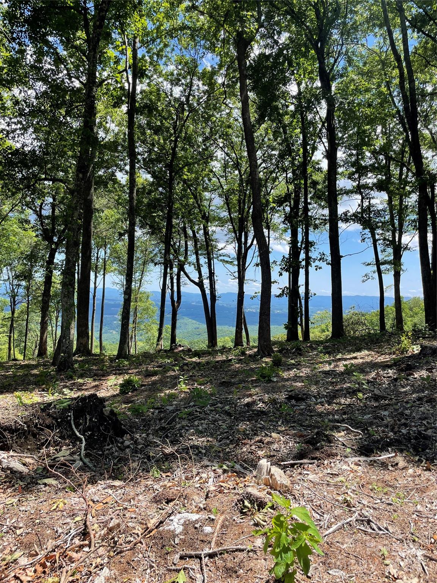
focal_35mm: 26
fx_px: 438
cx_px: 218
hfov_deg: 53.1
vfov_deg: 67.3
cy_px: 292
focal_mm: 4.2
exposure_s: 1/1319
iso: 32
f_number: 1.6
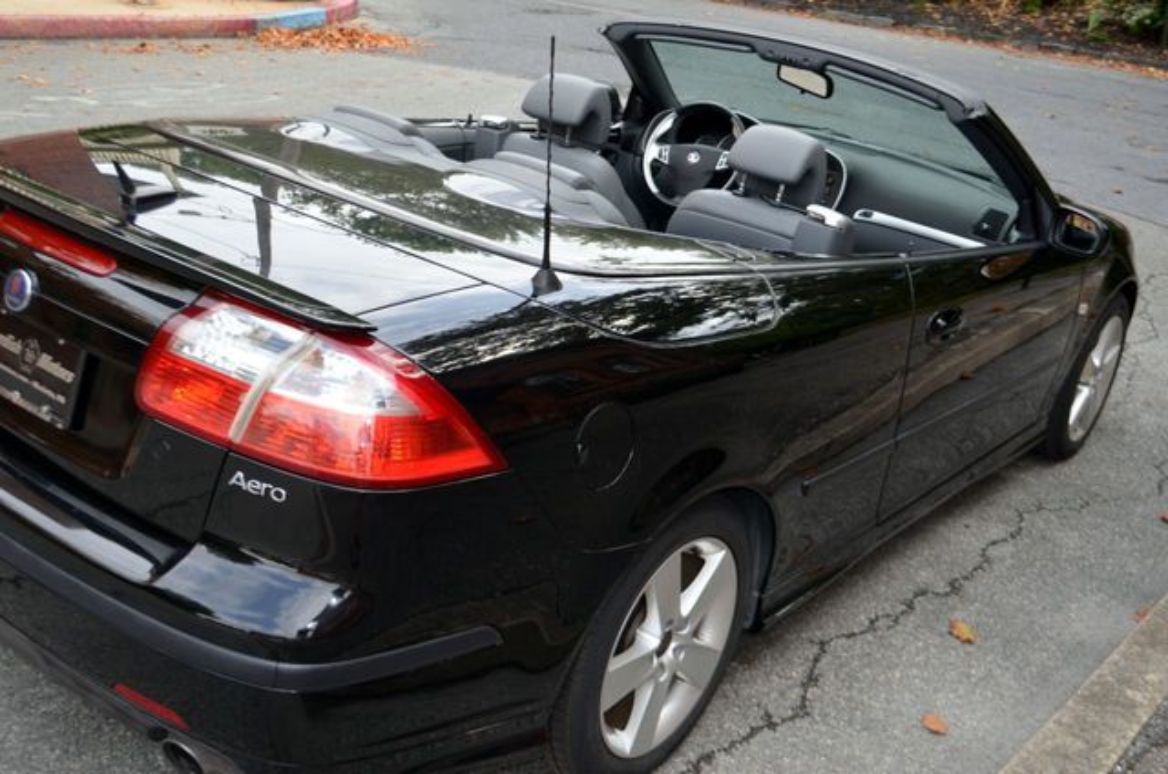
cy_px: 387
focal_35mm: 42
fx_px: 1360
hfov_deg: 46.5
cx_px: 584
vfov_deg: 31.8
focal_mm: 28
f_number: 4.5
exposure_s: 1/200
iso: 140
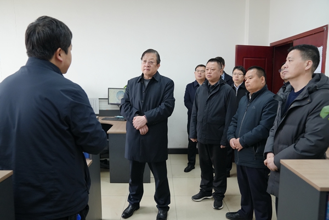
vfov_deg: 46.4
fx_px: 256
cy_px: 110
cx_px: 164
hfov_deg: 65.5
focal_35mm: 28
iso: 1600
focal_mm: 28
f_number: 4
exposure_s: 1/160
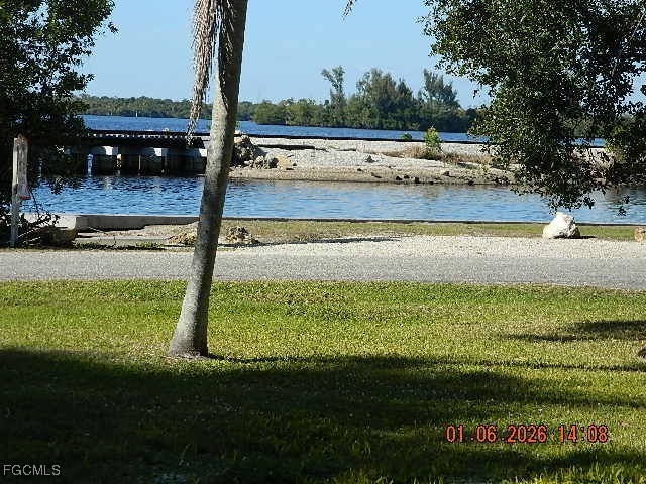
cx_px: 323
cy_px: 242
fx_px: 2407
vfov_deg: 11.5
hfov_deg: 15.3
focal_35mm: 129
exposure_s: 1/500
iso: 80
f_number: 4.7
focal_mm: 23.2
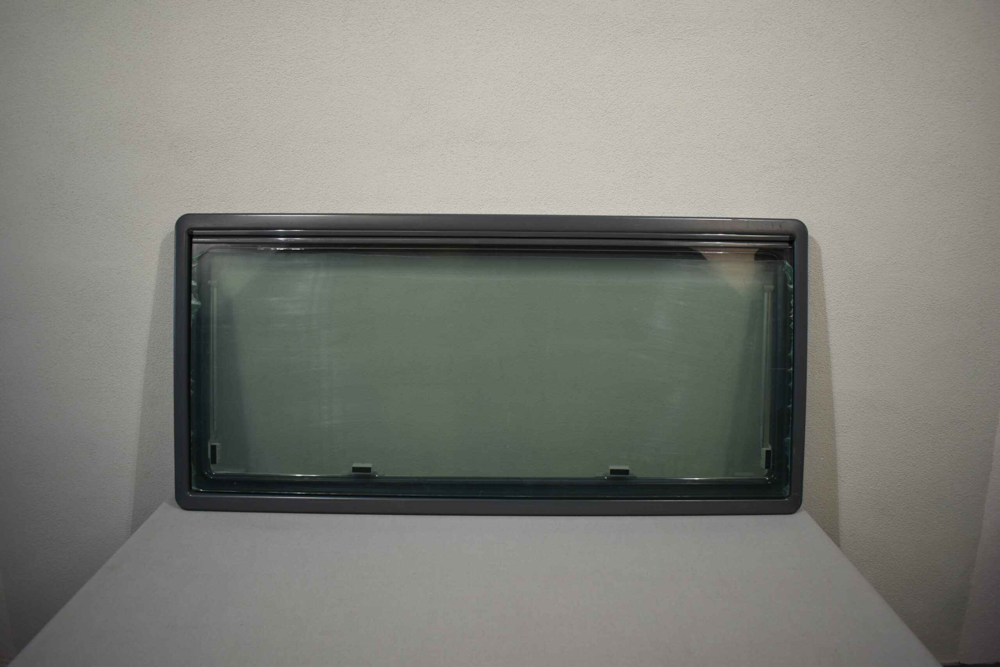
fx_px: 750
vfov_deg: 47.9
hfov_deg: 67.4
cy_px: 334
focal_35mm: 27
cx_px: 500
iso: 400
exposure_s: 1/250
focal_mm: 18
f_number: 4
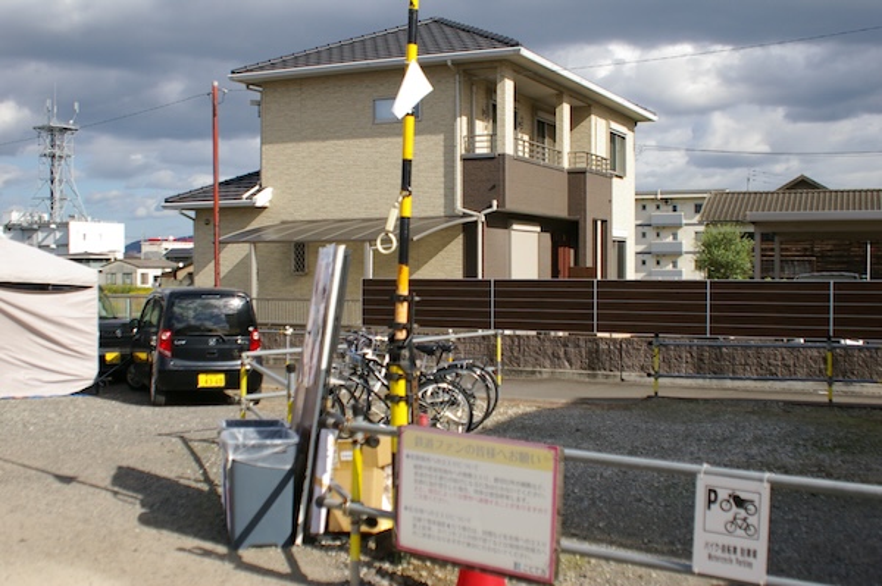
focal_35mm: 42
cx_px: 441
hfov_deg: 46.4
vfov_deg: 31.8
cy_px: 293
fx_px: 1028
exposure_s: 1/4000
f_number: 4
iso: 400
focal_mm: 28
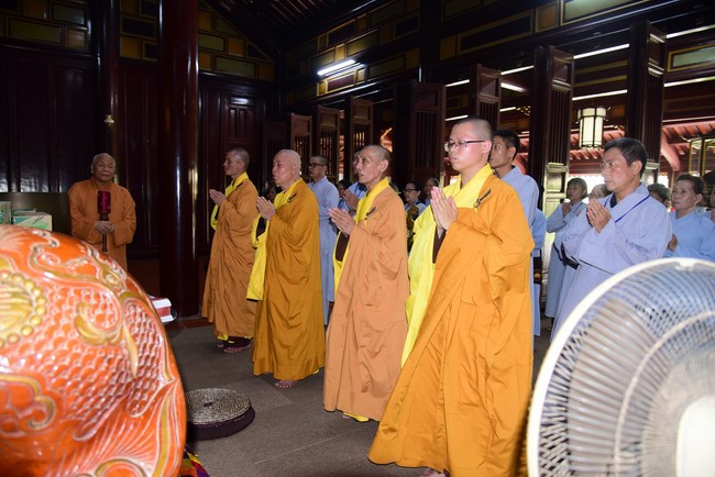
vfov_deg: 53.2
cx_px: 358
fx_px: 477
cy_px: 238
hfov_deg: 73.7
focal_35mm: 24
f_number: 4
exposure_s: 1/40
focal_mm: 24
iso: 800
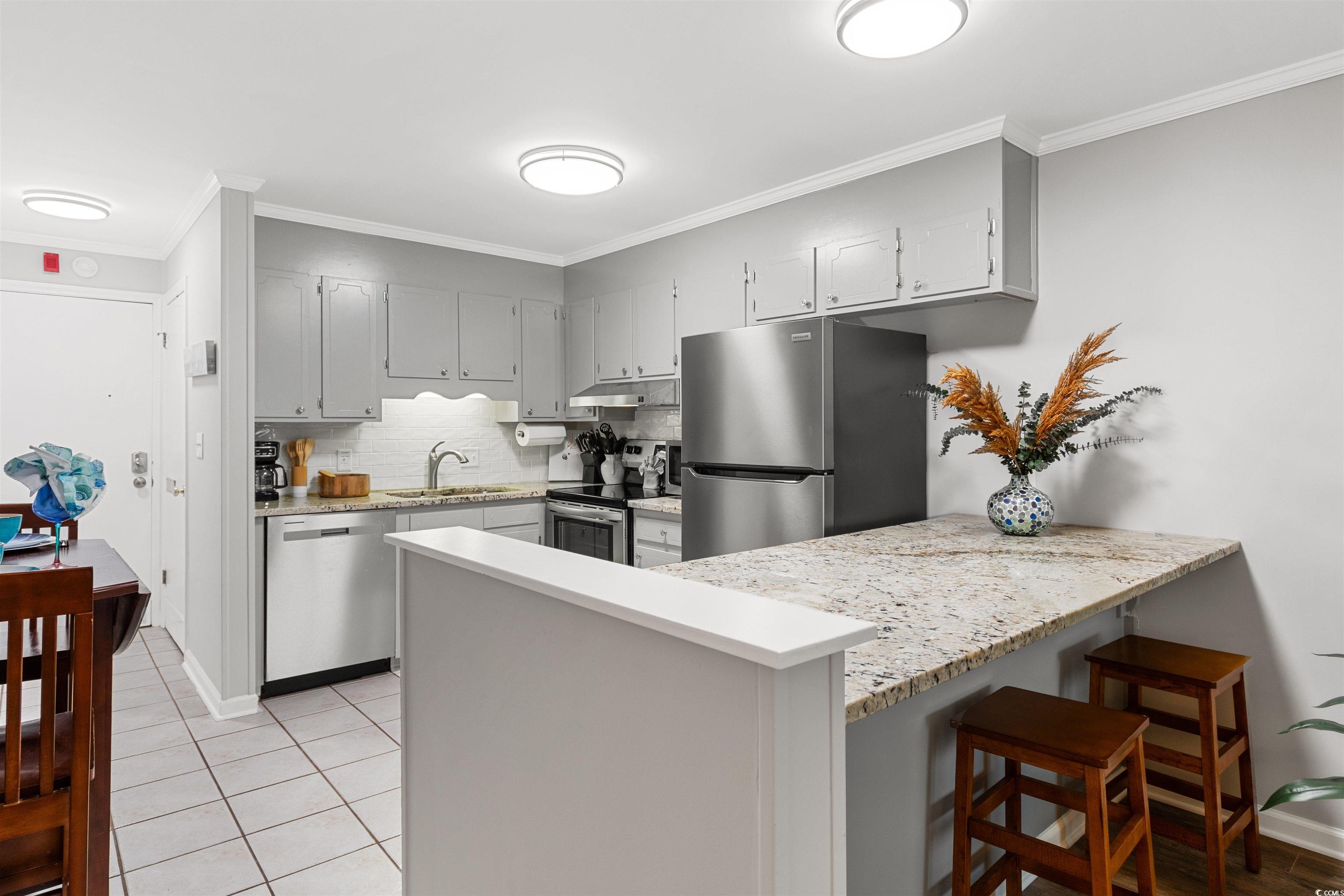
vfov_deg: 64.6
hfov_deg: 86.9
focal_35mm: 19
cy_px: 448
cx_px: 672
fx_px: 709
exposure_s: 1/3
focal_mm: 13
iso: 100
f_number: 4.8
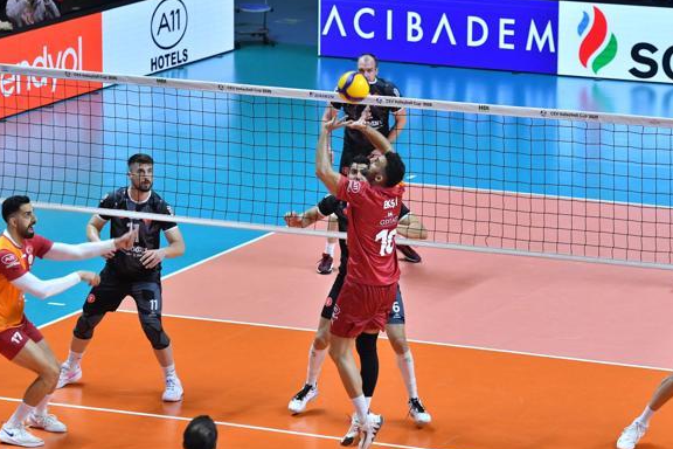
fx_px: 4187
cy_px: 215
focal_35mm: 224
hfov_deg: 9.2
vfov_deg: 6.1
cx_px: 347
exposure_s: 1/640
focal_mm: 140
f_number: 4
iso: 2000
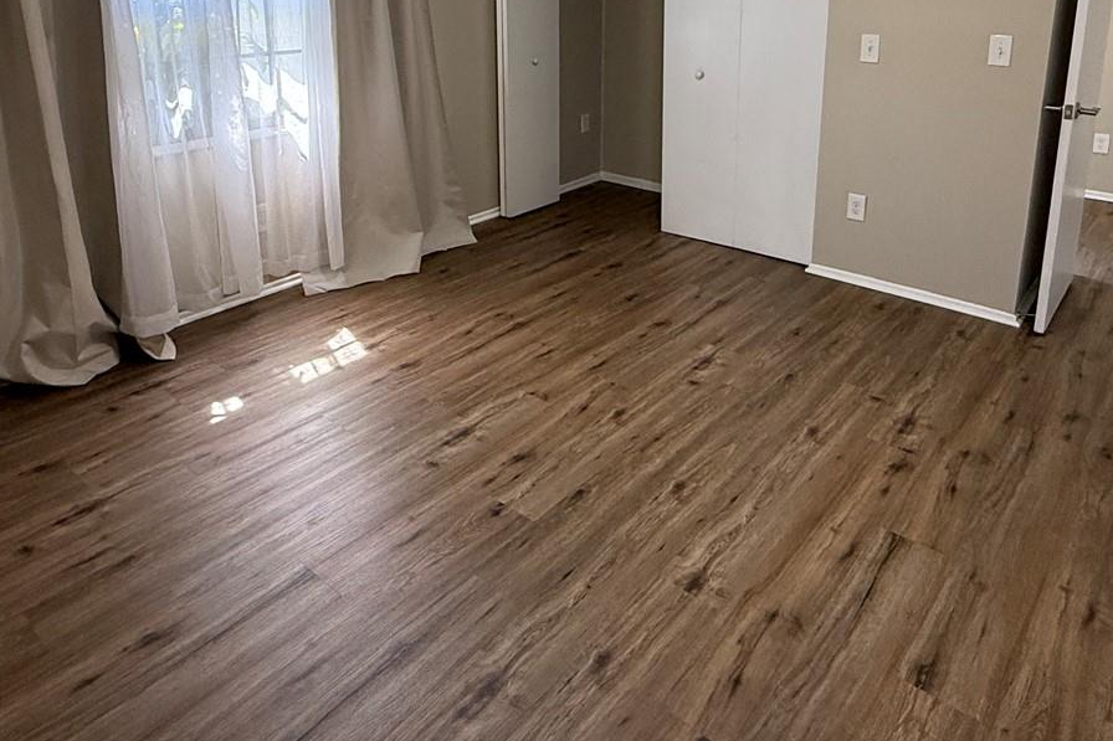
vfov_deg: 46.6
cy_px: 134
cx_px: 566
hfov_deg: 69.4
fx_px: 804
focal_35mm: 26
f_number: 2.2
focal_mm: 2.22
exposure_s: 1/99
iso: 200
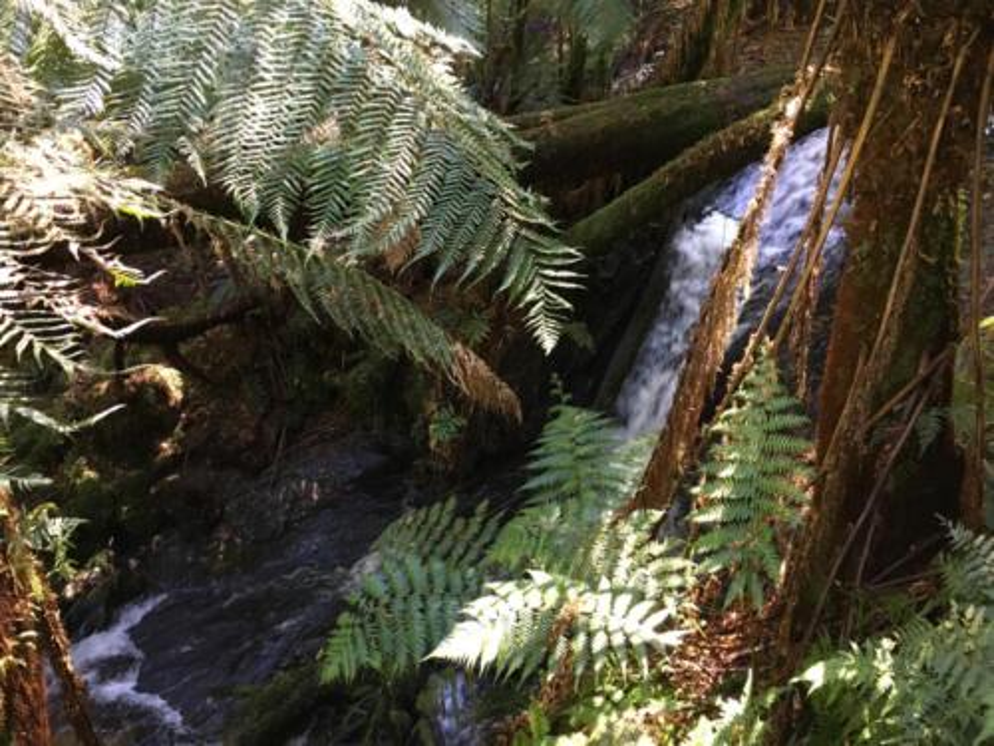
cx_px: 497
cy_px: 373
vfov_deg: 48.2
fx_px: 833
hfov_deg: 61.7
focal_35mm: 29
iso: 250
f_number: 2.2
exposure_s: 1/33
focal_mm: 4.15
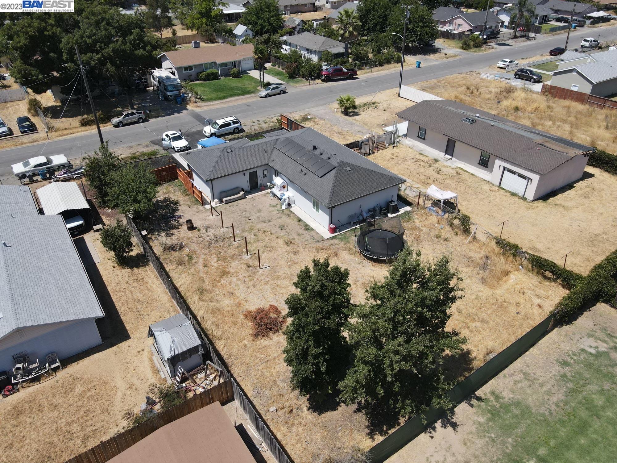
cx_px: 308
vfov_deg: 56.8
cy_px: 232
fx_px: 428
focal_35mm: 24
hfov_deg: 71.6
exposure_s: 1/725
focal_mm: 4.5
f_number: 2.8
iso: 100
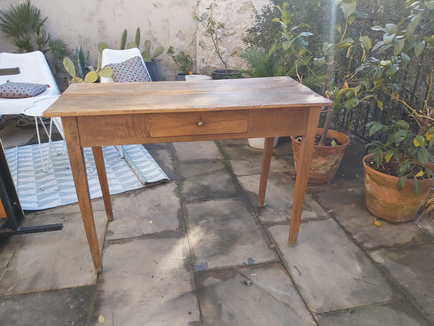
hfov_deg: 67.3
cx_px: 217
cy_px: 163
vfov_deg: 53.1
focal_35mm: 26
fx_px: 326
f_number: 1.7
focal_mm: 3.92
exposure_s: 1/380
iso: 64
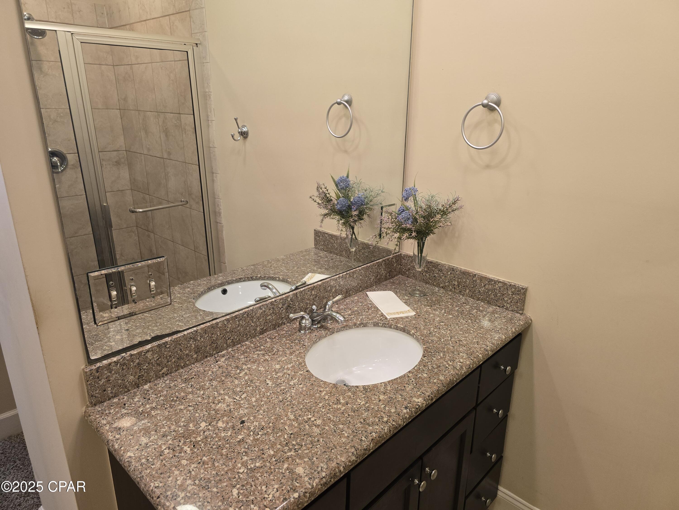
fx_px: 451
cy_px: 255
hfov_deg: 73.9
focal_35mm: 23
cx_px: 340
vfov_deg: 58.9
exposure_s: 1/120
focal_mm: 6.3
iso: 250
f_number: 1.7
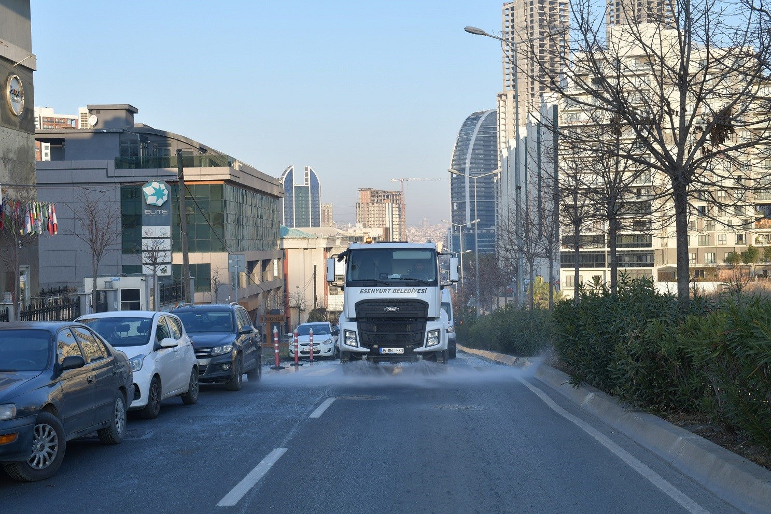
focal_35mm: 52
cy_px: 257
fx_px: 1114
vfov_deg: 26.0
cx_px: 386
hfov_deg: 38.2
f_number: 9
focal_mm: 52
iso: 320
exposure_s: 1/250
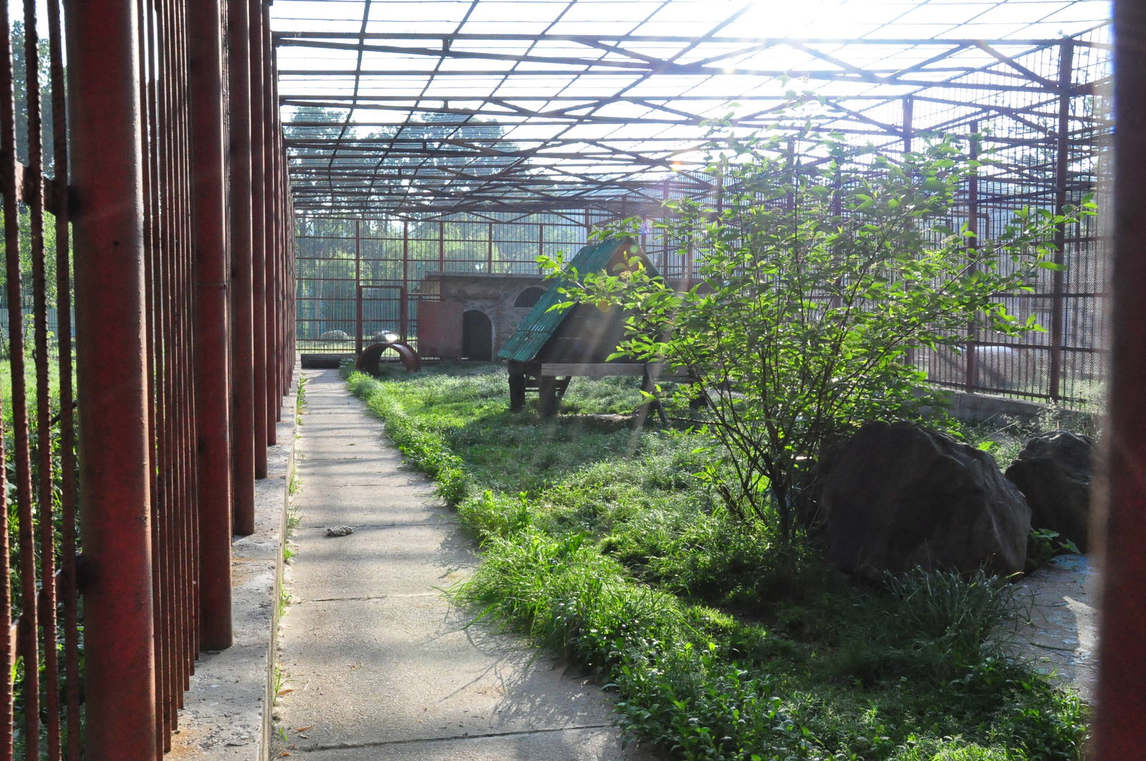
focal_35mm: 33
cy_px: 380
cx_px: 573
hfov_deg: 57.3
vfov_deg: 39.9
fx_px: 1049
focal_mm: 22
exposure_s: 1/800
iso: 3200
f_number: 14
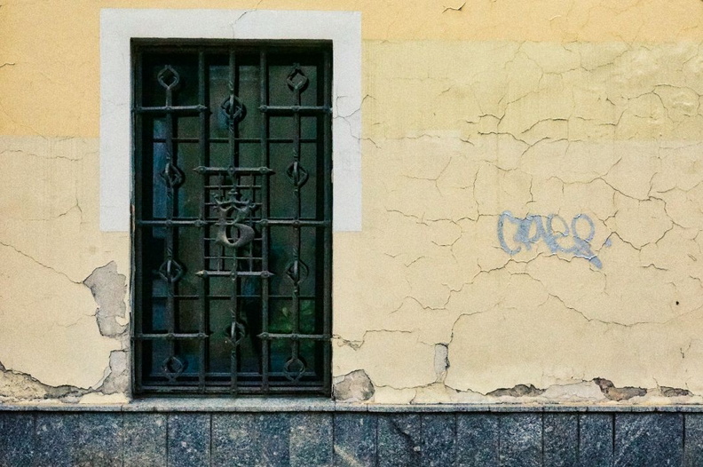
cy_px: 234
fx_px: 1199
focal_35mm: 62
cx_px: 352
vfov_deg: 22.0
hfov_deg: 32.7
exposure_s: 1/2500
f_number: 13
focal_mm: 41
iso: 6400
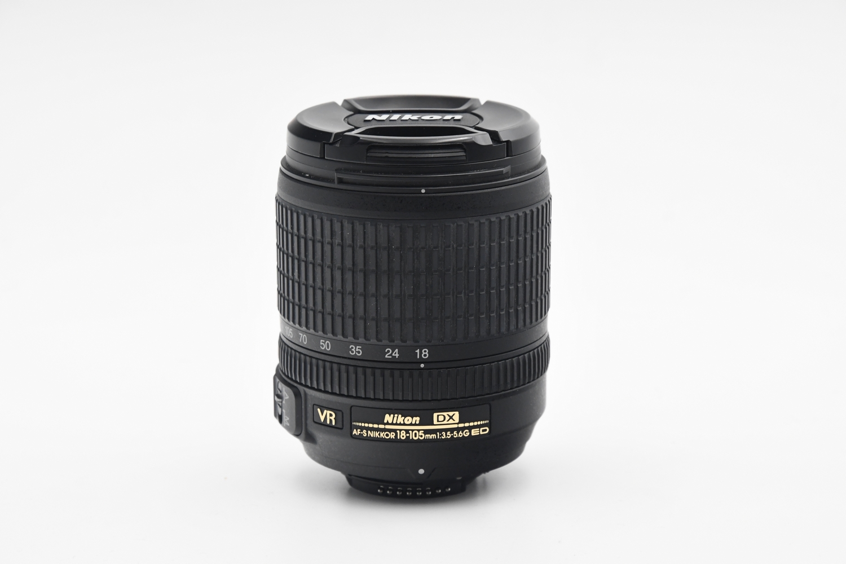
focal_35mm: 120
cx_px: 423
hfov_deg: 17.1
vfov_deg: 11.4
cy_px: 282
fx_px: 2820
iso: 1600
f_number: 8
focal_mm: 80
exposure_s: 1/100
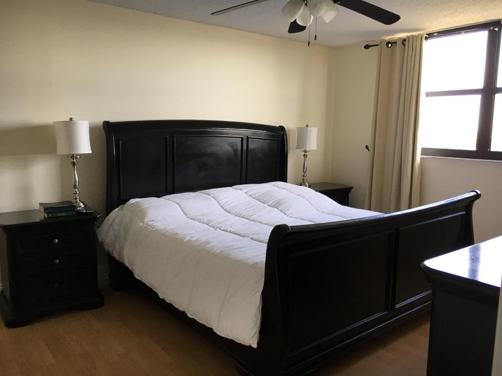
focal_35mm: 29
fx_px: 421
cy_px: 188
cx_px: 251
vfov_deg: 48.2
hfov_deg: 61.7
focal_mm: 4.15
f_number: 2.2
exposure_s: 1/30
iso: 25
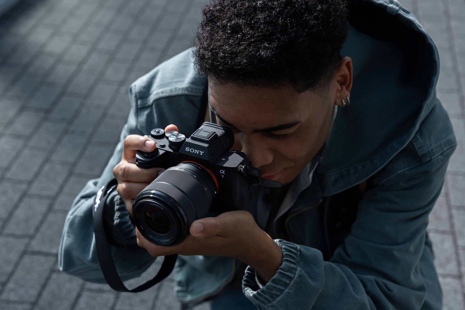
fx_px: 827
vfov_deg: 21.2
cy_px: 155
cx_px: 232
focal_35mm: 64
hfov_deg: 31.4
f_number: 5.6
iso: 400
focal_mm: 64
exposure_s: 1/1000
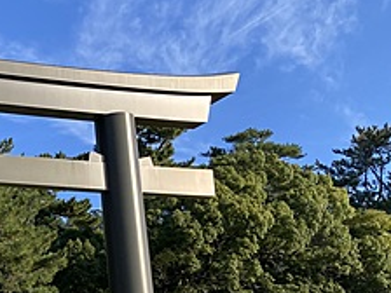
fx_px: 904
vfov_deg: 18.0
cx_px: -96
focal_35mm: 80
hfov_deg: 22.3
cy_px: 296
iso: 20
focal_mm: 3.99
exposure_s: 1/1116
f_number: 1.8
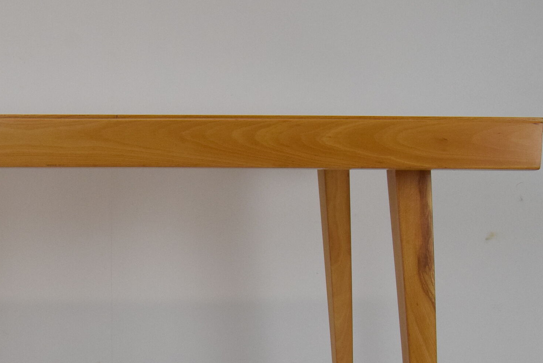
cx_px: 93
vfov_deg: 18.5
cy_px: 291
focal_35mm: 73
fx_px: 1102
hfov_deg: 27.0
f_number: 9
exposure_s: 1/320
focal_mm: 24
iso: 1600
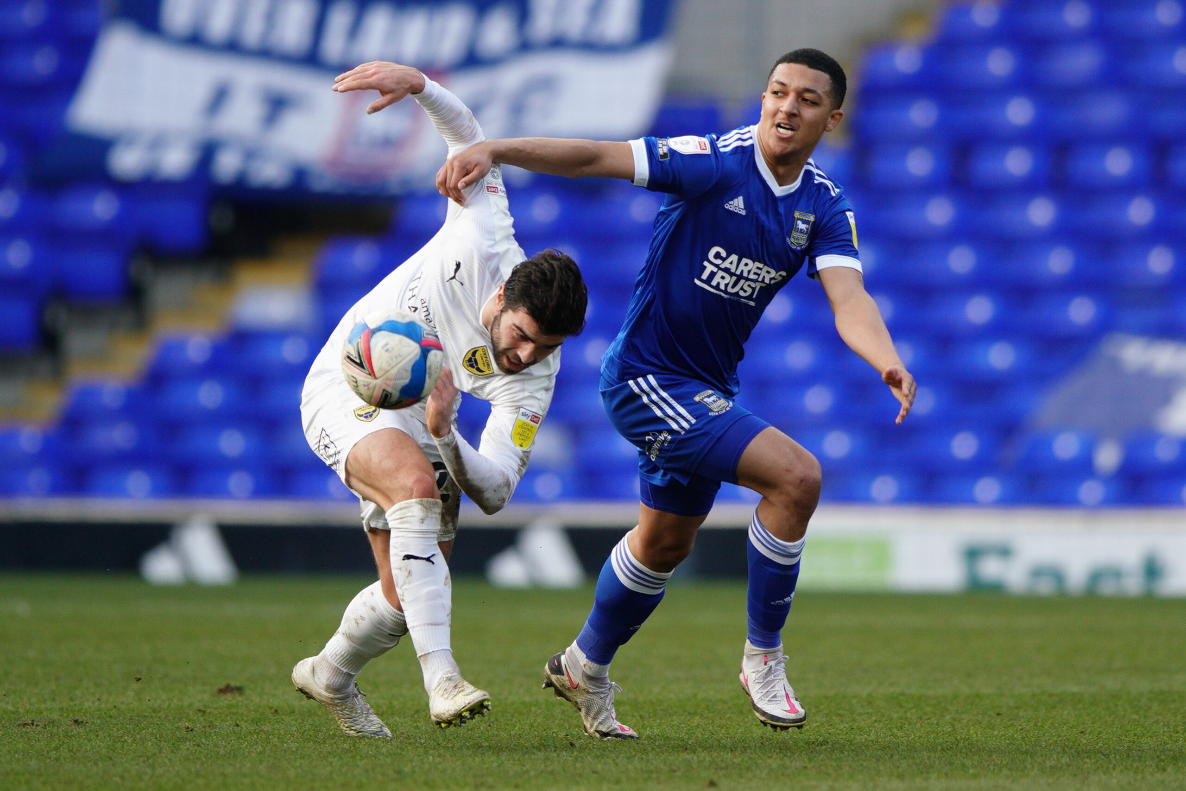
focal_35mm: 400
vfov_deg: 3.4
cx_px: 593
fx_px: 13178
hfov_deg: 5.2
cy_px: 396
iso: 400
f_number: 2.8
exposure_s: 1/1250
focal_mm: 400
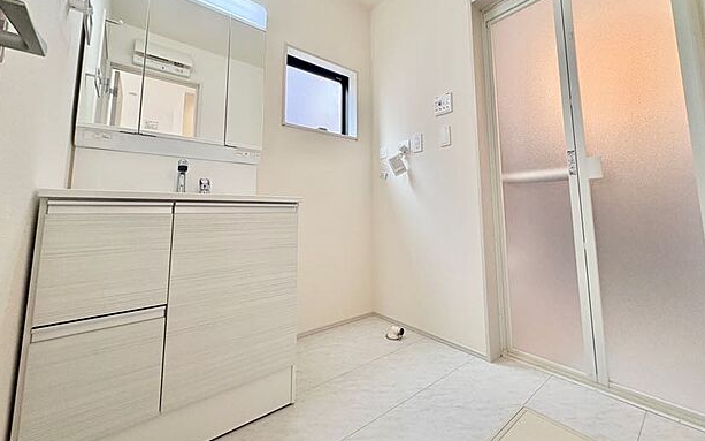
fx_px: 288
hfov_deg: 101.5
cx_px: 350
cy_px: 179
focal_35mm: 15
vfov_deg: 74.1
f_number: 2.2
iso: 320
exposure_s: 1/100
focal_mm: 2.22
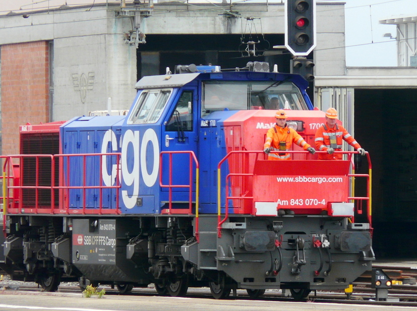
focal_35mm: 423
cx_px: 187
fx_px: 5086
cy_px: 153
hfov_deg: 4.7
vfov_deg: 3.5
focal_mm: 57.4
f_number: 4
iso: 100
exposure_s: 1/250
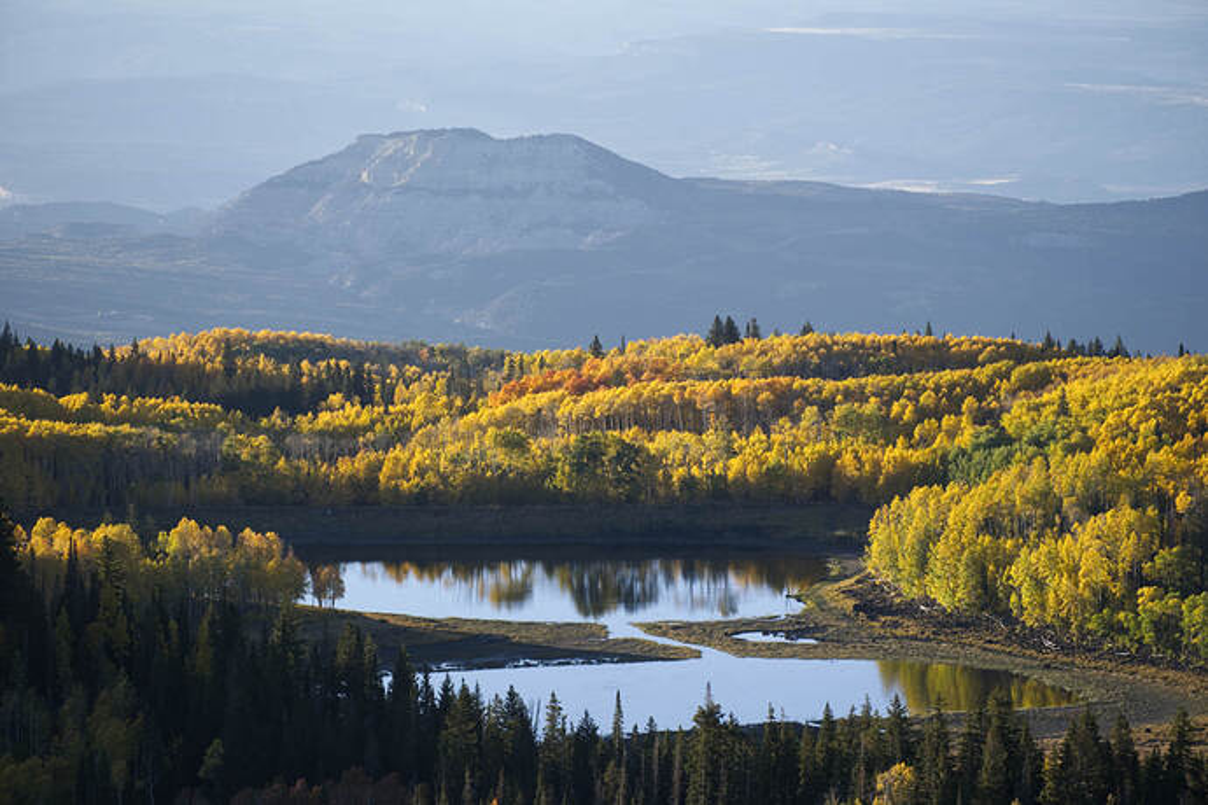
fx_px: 7415
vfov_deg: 6.2
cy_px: 402
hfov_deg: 9.3
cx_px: 604
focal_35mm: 221
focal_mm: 147.6
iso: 125
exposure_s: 1/250
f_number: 5.6
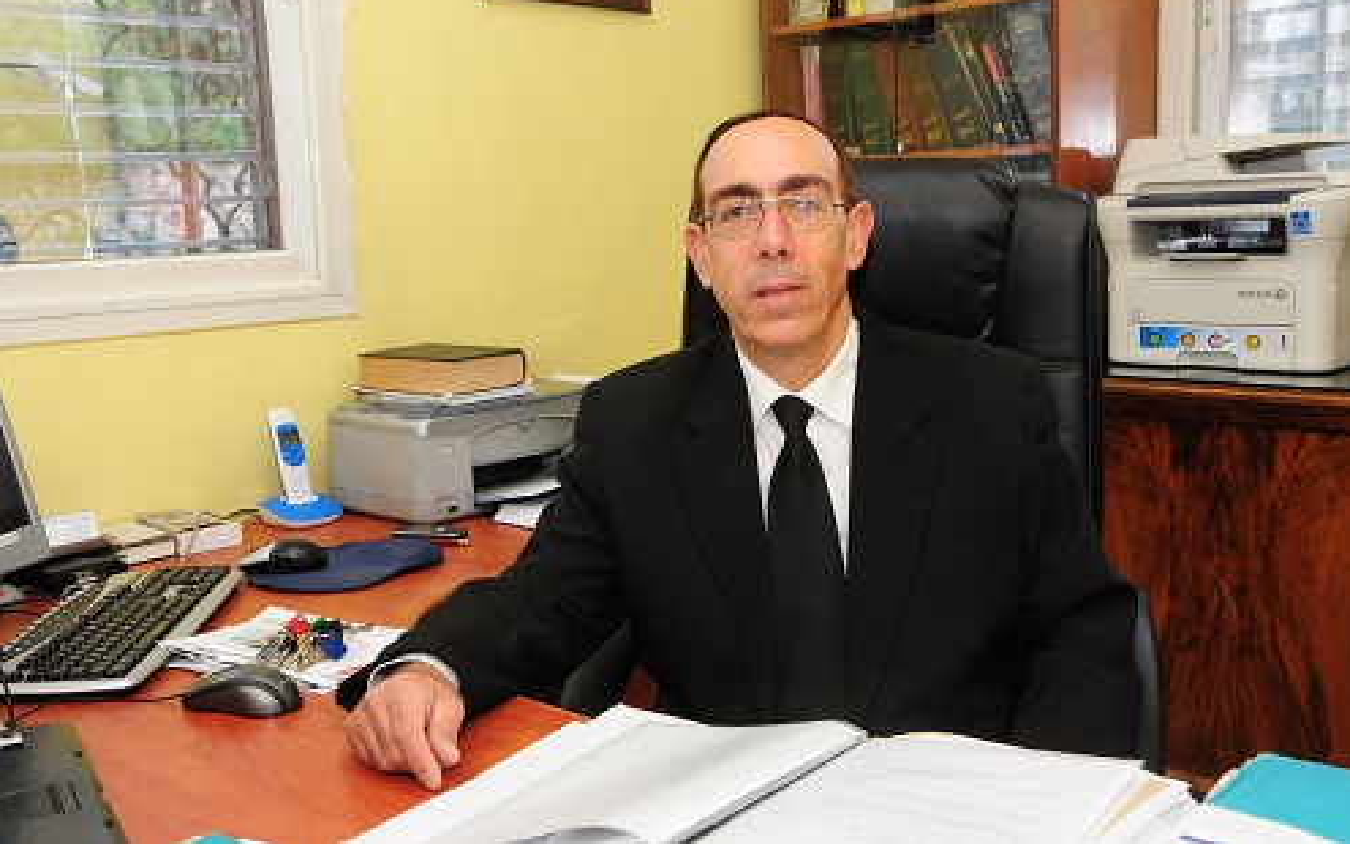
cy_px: 395
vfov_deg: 32.0
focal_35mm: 40
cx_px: 675
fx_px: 1472
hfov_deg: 49.3
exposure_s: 1/60
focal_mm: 26
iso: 640
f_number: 6.3
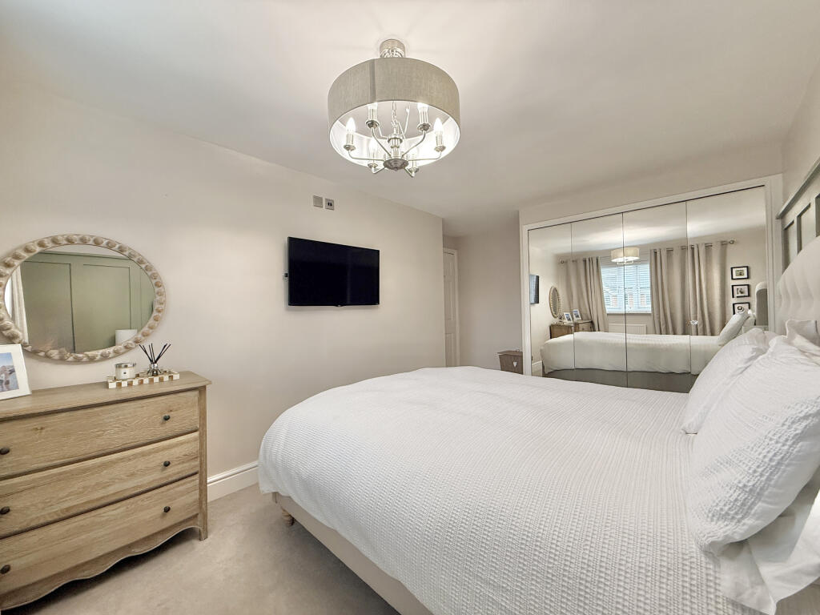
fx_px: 332
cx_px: 410
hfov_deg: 102.1
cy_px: 308
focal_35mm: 14
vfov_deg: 85.7
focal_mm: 2.22
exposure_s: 1/100
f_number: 2.2
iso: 200
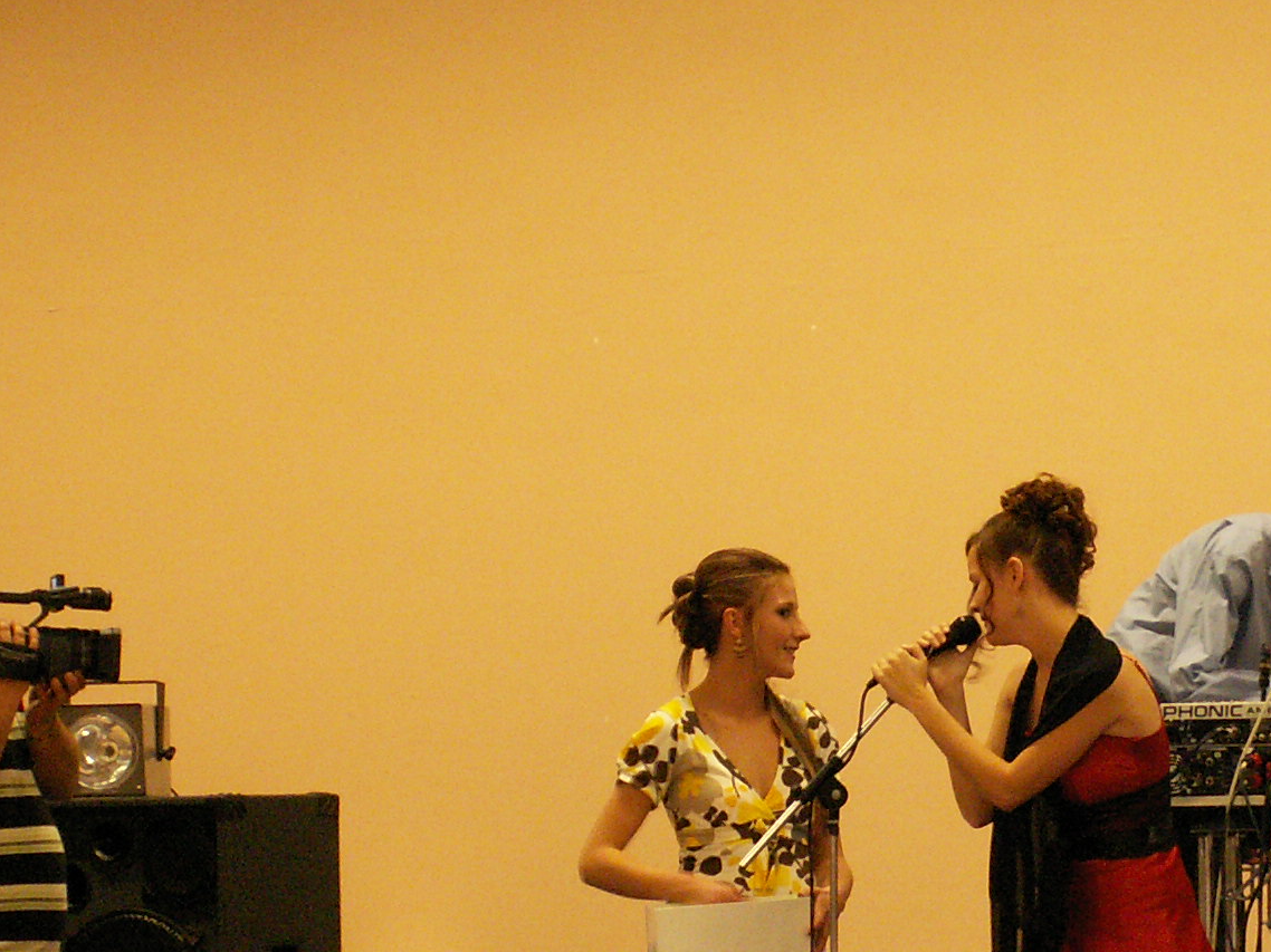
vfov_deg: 8.6
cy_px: 898
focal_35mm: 171
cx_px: 945
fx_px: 6277
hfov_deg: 11.5
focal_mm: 12.64
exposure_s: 1/5
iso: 160
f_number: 3.2
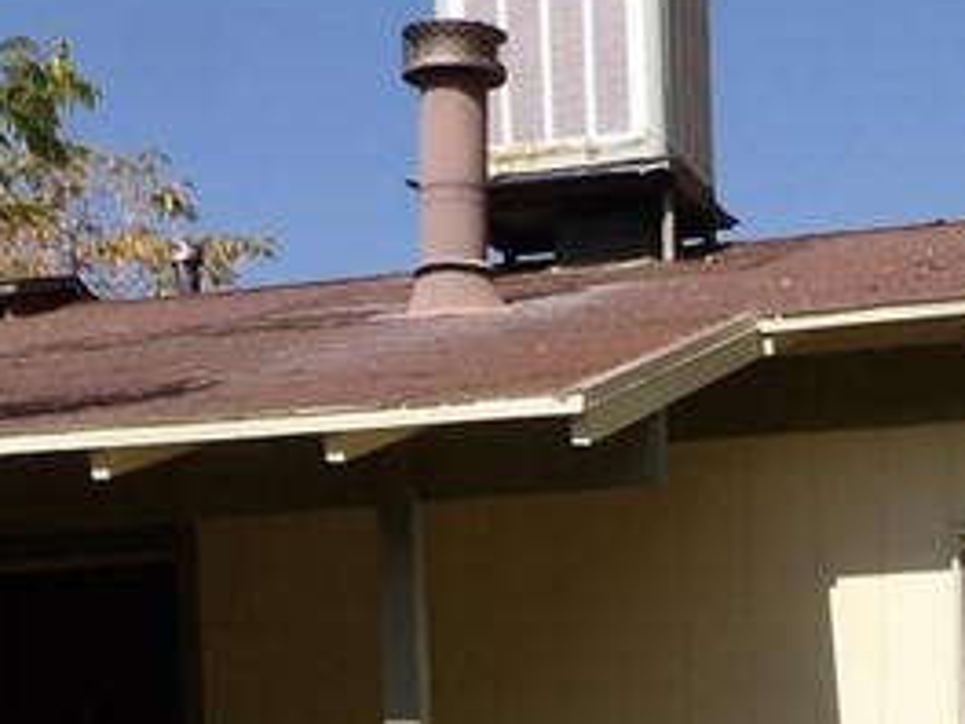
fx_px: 2593
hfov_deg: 21.0
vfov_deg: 14.3
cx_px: 669
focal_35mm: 93
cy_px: 1236
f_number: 4.6
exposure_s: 1/734
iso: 100
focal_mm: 4.3
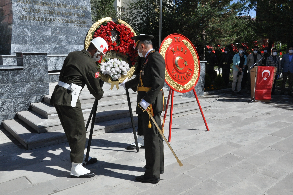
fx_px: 256
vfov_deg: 41.6
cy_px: 98
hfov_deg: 59.6
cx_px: 146
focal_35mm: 32
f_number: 14
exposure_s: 1/800
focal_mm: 21
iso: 800
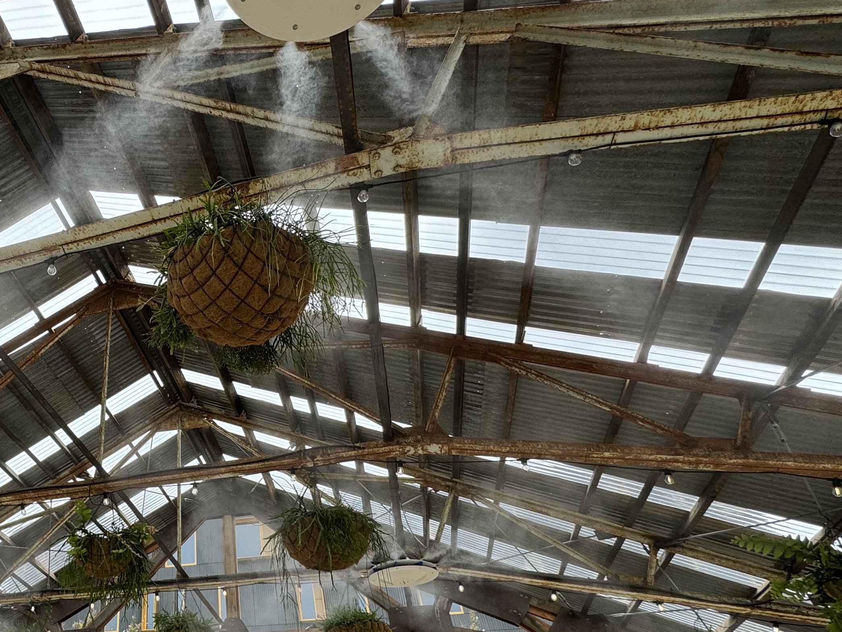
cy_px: 350
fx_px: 657
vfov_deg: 51.3
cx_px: 135
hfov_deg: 58.7
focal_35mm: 27
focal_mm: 2.22
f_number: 2.2
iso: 50
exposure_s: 1/610
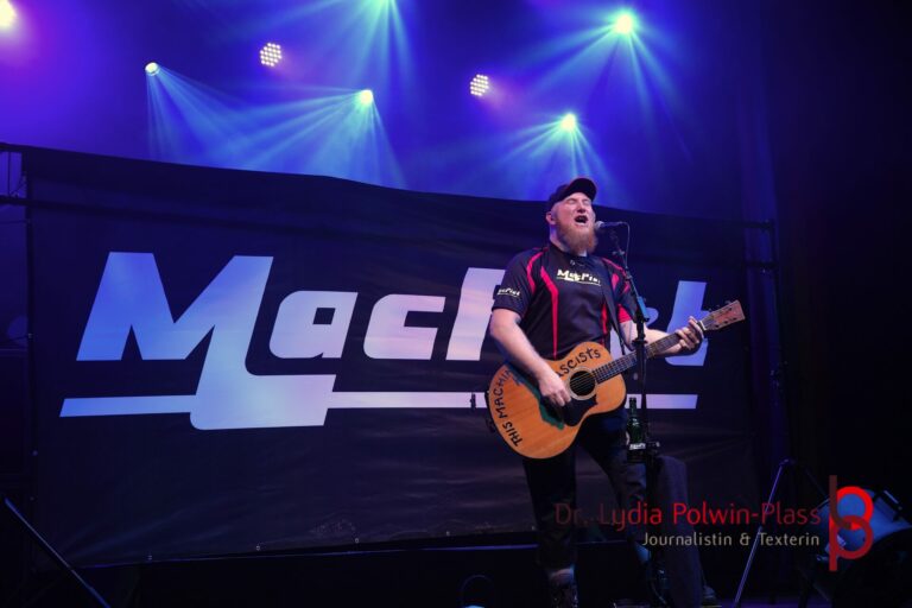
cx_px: 456
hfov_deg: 35.1
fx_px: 1444
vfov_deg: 23.8
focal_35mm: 57
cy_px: 304
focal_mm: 38
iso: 800
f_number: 4
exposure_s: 1/160
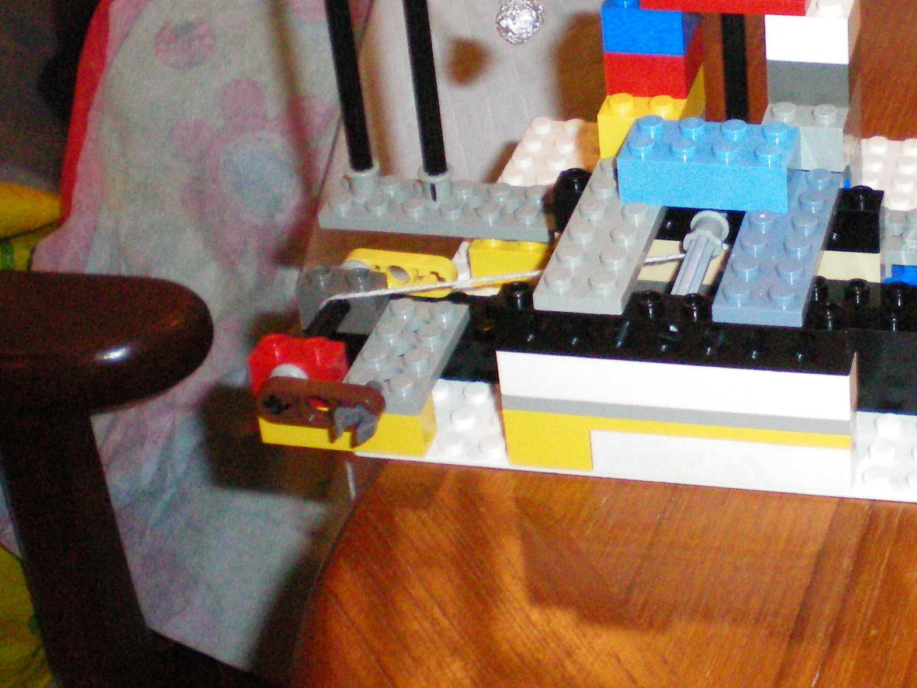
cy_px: 75
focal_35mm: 79
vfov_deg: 18.4
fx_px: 2093
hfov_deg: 23.8
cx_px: 877
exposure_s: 1/60
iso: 400
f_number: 3.1
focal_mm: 6.3
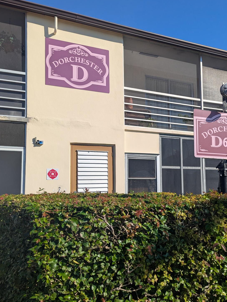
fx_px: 288
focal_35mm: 33
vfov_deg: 55.1
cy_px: 169
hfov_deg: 42.6
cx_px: 147
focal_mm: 6.81
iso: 44
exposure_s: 1/2833
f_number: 1.85
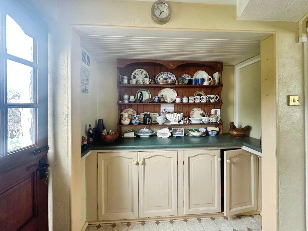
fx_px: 125
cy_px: 116
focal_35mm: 14
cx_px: 154
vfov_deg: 85.7
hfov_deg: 102.0
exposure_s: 1/90
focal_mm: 2.22
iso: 320
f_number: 2.2
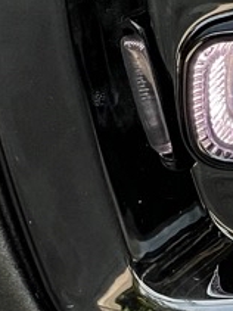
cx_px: 603
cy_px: 46
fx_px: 2390
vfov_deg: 7.4
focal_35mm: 266
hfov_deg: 5.4
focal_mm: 6
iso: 25
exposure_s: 1/110
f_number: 2
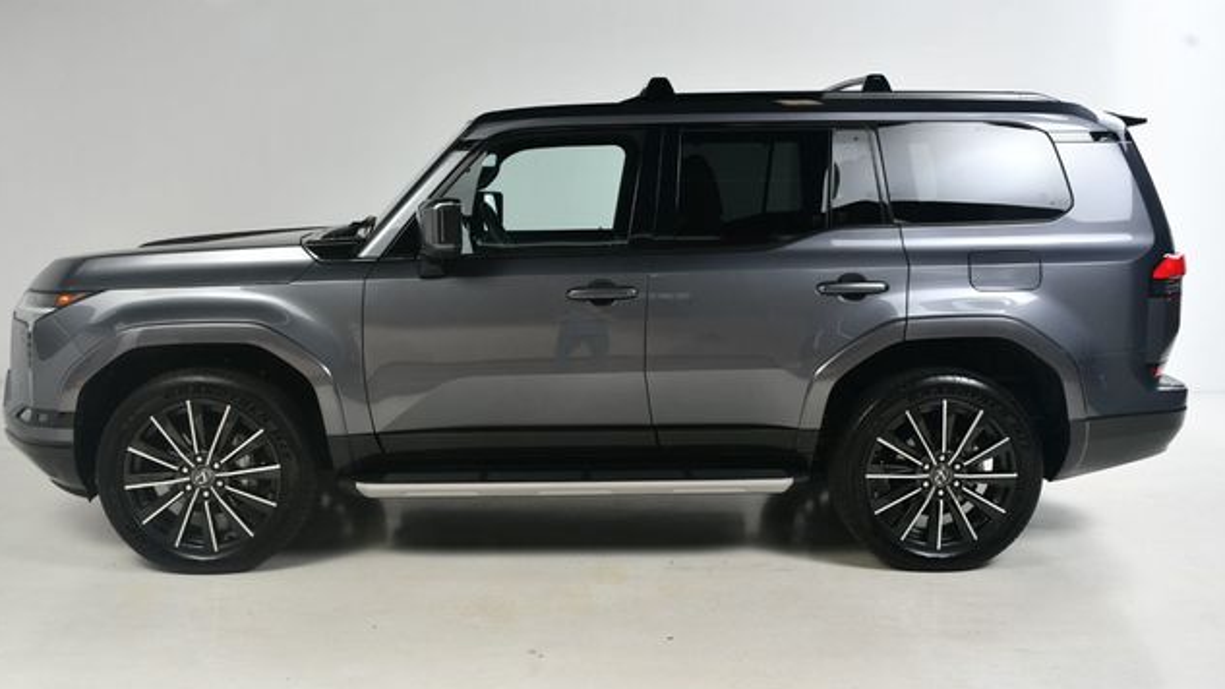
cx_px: 612
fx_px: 1169
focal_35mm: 36
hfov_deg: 55.3
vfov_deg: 32.8
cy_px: 346
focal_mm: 23
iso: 100
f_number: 11
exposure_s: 1/160
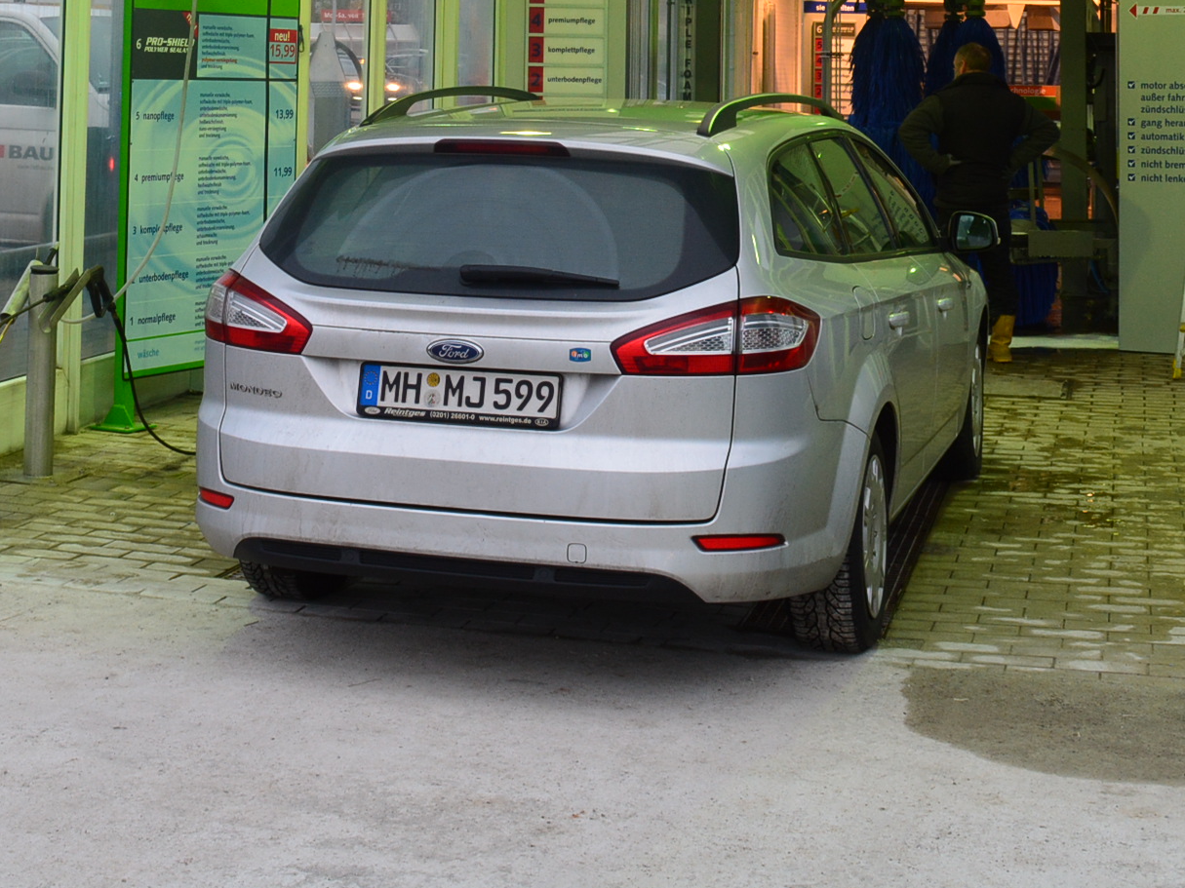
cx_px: 459
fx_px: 2191
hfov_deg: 30.2
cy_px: -72
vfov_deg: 21.8
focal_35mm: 64
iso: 450
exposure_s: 1/15
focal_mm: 18
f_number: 8
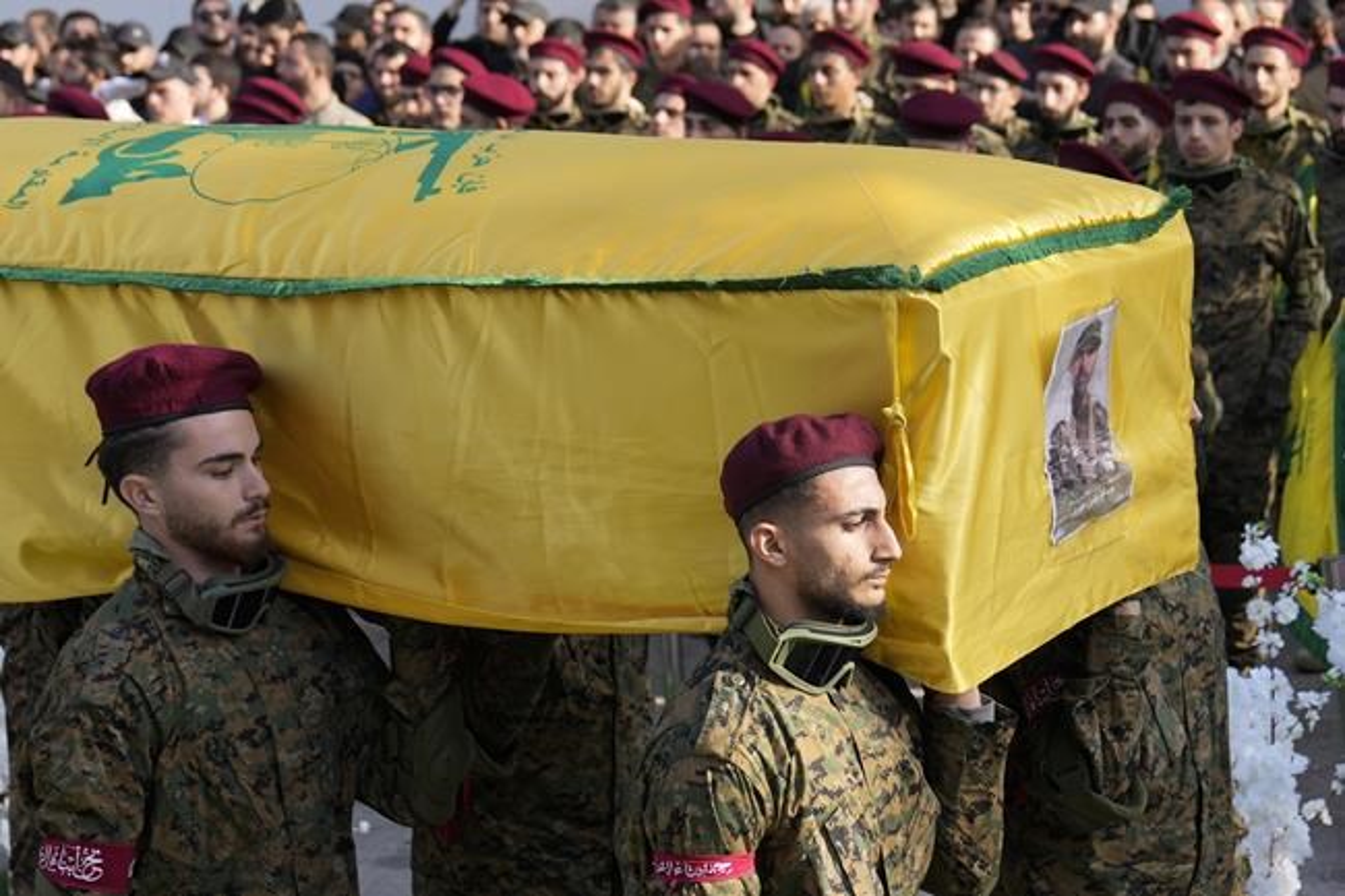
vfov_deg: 31.2
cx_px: 672
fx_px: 1606
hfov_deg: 45.4
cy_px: 448
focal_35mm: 43
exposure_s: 1/1000
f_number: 3.2
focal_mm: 43
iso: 250
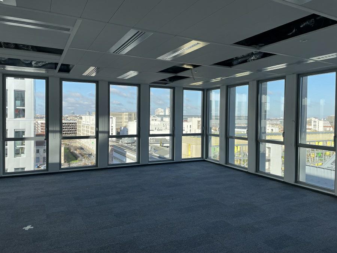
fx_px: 253
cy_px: 126
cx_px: 168
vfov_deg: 53.1
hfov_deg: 67.3
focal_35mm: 26
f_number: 1.6
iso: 32
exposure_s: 1/1531
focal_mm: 4.2
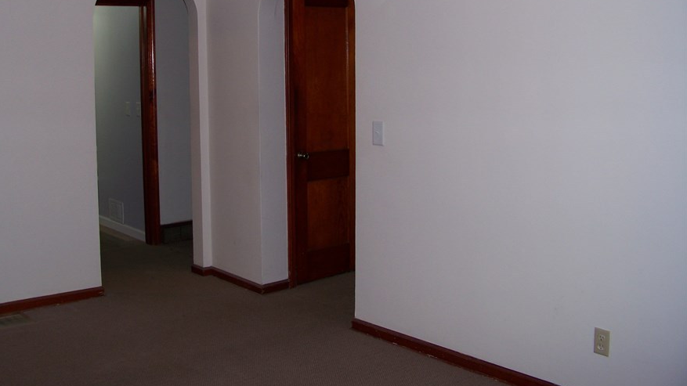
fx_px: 765
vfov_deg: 28.1
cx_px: 287
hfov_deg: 48.2
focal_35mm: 42
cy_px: 127
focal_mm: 5.85
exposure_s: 1/30
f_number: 2.8
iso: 64
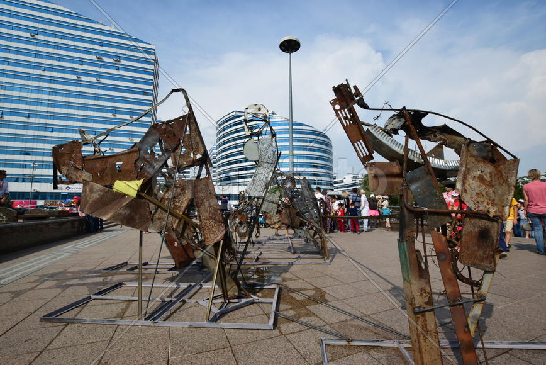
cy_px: 182
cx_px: 273
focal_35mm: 15
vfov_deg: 77.4
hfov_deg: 100.4
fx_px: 228
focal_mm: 10
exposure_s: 1/160
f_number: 11
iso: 100
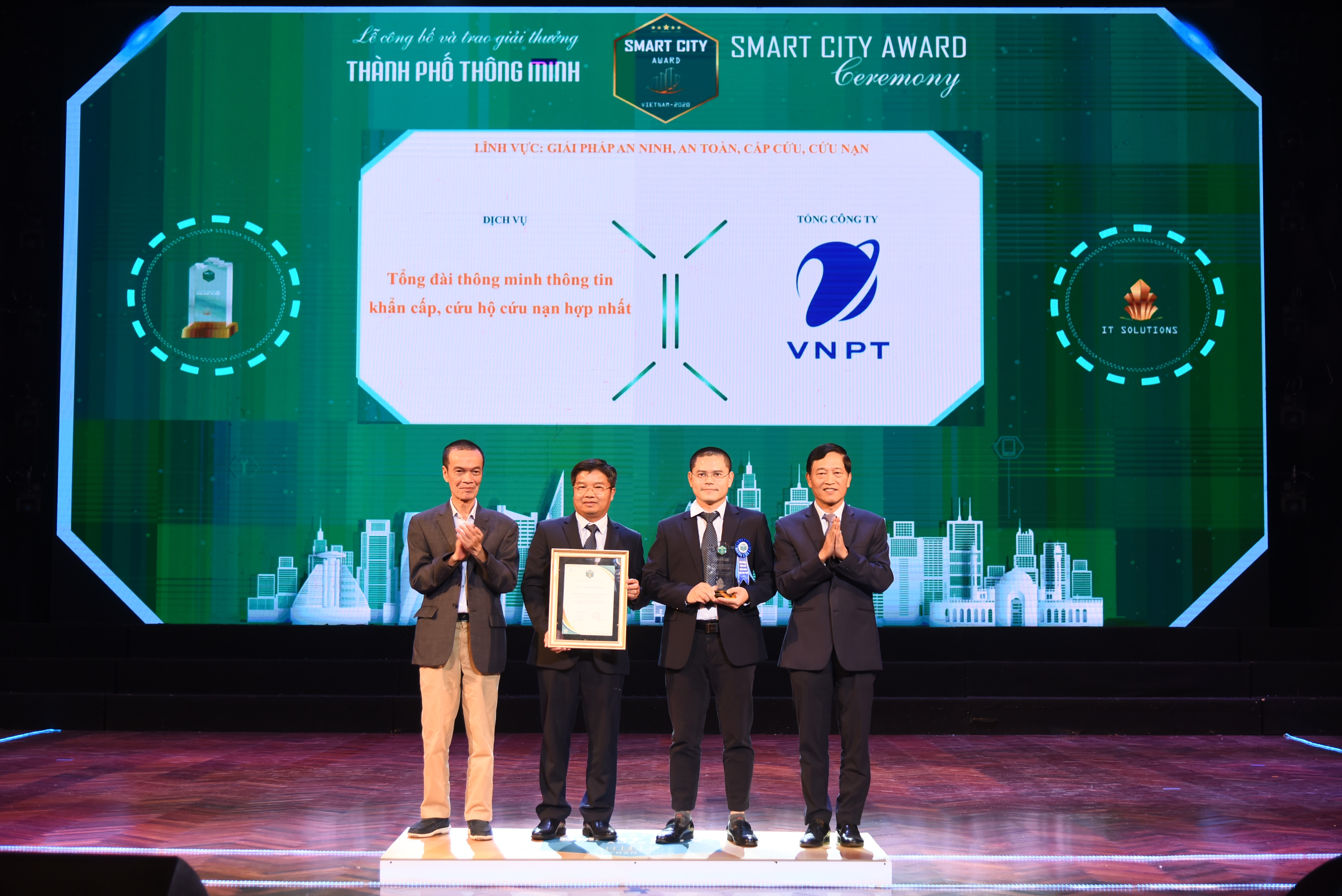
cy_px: 448
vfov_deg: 23.4
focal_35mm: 58
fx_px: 2163
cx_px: 671
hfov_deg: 34.5
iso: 640
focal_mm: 58
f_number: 4
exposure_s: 1/160
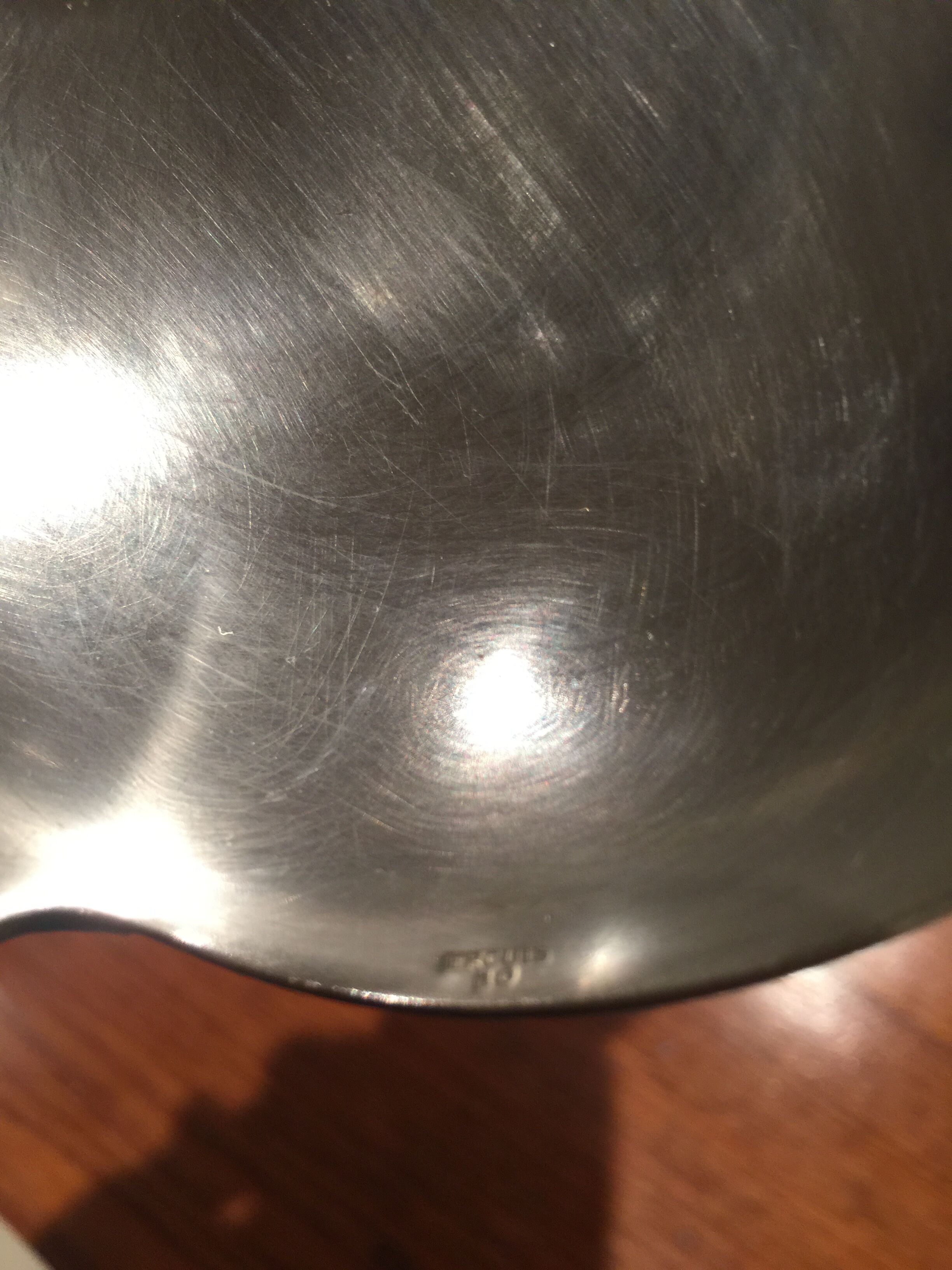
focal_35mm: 29
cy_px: 635
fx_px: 1063
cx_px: 476
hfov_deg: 48.2
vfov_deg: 61.7
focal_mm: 4.15
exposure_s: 1/33
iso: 64
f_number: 2.2
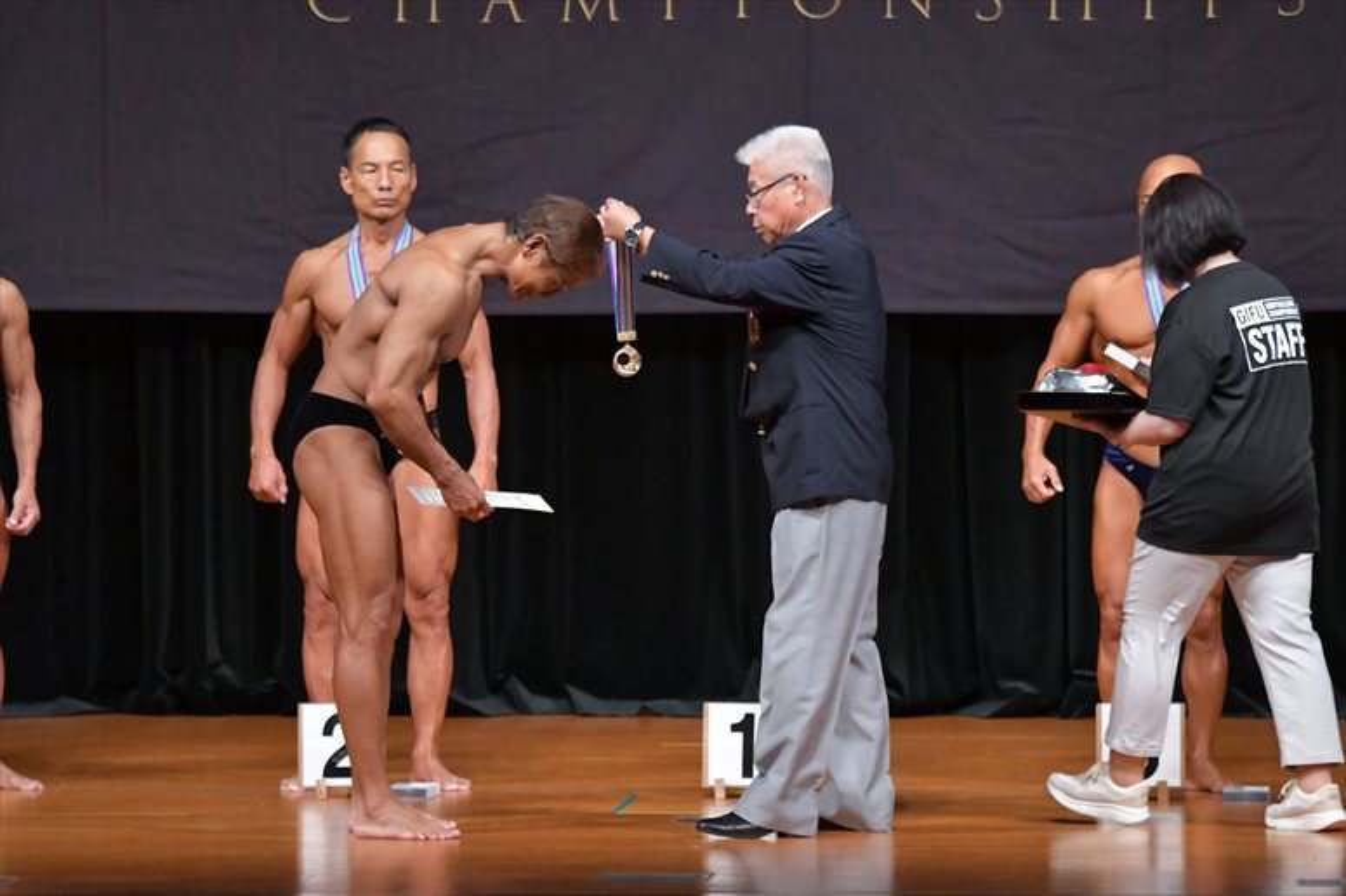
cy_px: 448
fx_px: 9530
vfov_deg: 5.4
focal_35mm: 255
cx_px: 673
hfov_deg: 8.1
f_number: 5.6
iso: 5000
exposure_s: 1/400
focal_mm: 170
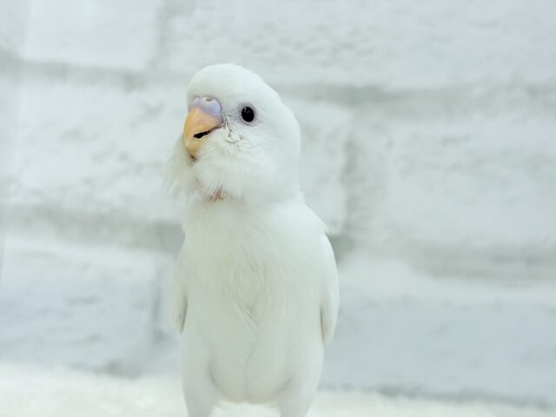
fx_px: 835
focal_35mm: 52
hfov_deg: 36.8
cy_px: 208
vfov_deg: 28.0
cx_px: 278
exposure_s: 1/50
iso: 32
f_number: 1.6
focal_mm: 5.96
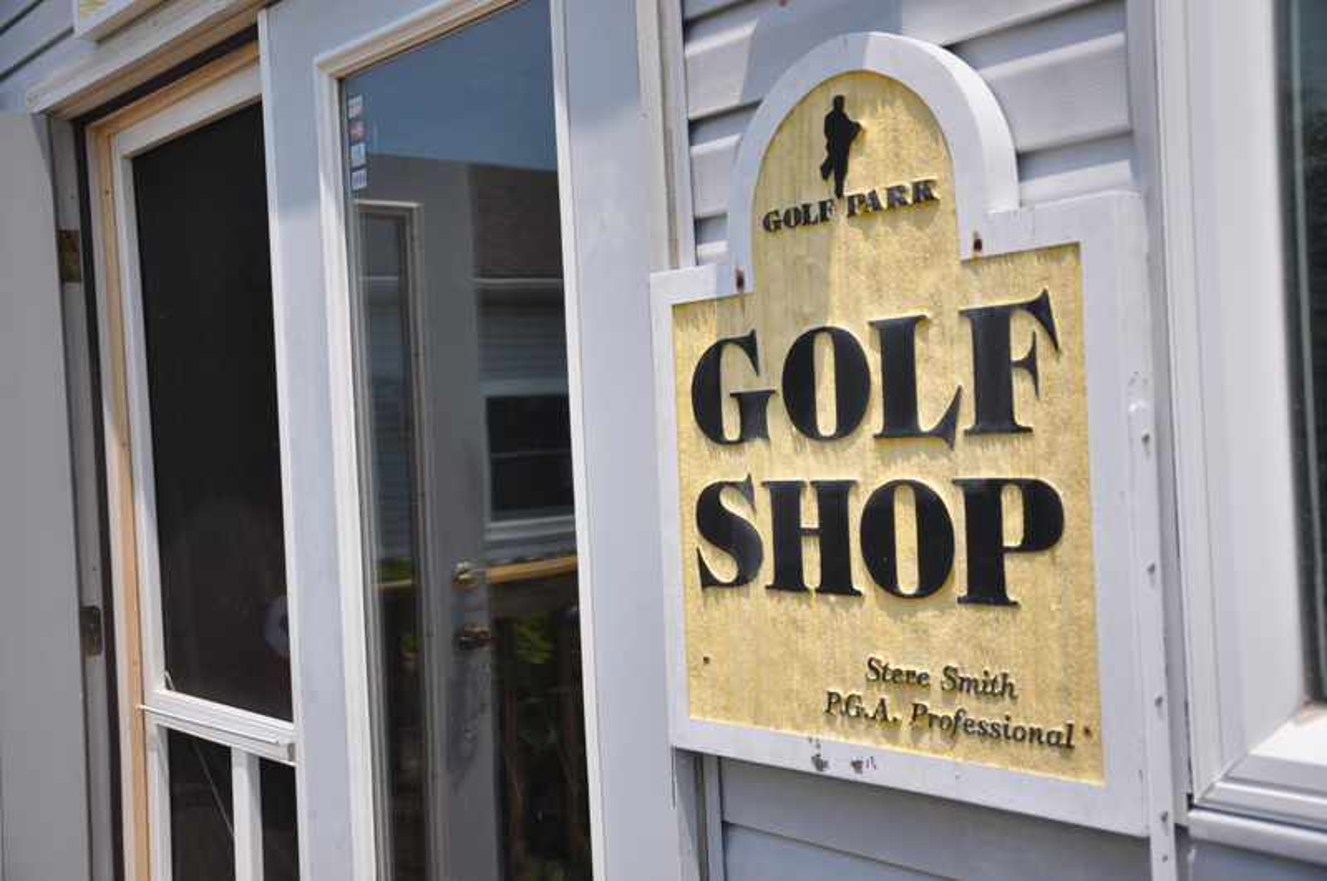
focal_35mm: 42
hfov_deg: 46.5
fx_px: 1546
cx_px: 664
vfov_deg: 31.8
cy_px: 440
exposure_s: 1/3200
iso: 320
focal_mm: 28
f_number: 4
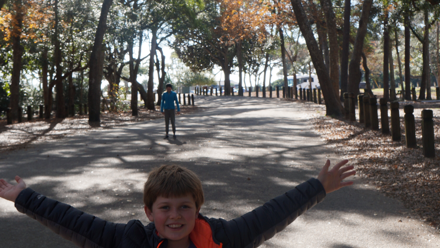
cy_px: 35
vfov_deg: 18.6
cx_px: 166
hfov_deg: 32.8
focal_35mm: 64
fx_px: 745
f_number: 8
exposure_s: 1/100
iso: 100
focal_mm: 25
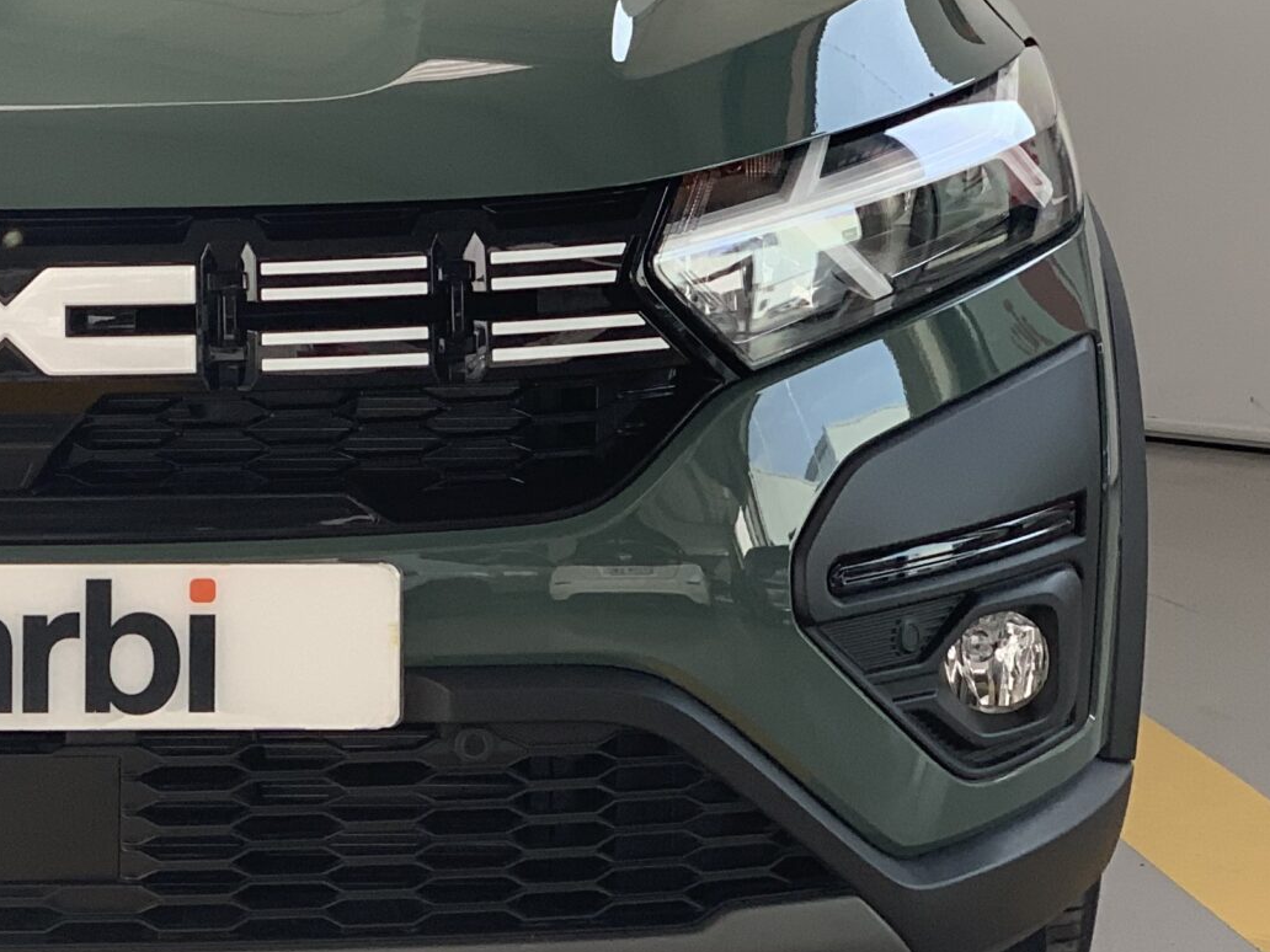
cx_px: -124
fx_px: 4733
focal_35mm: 129
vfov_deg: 11.4
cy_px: 133
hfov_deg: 14.9
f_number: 2.4
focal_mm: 6
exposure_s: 1/122
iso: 64
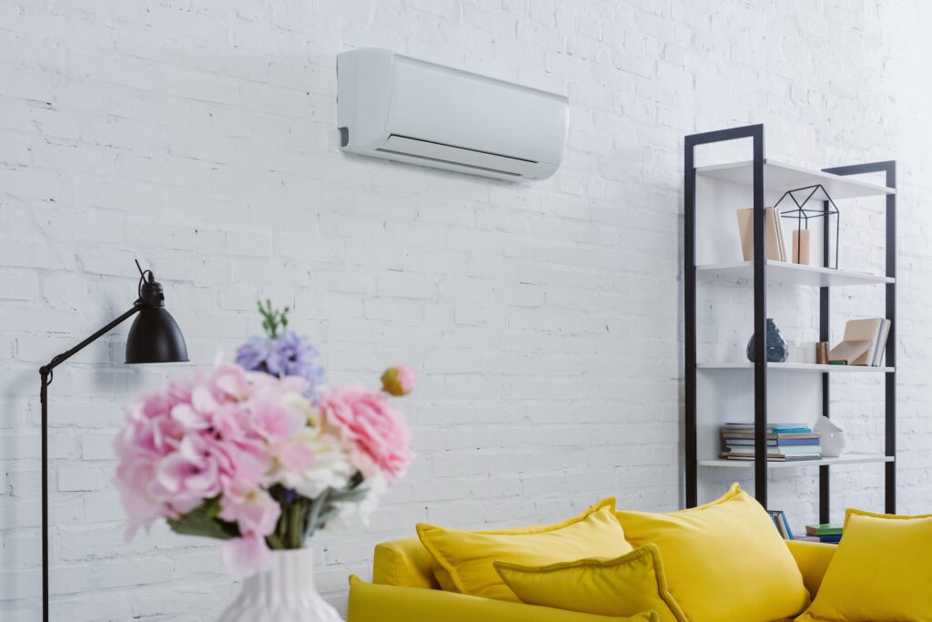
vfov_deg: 27.0
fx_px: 1295
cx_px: 466
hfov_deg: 39.6
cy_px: 311
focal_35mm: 50
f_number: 9
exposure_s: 1/160
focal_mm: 50
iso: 320
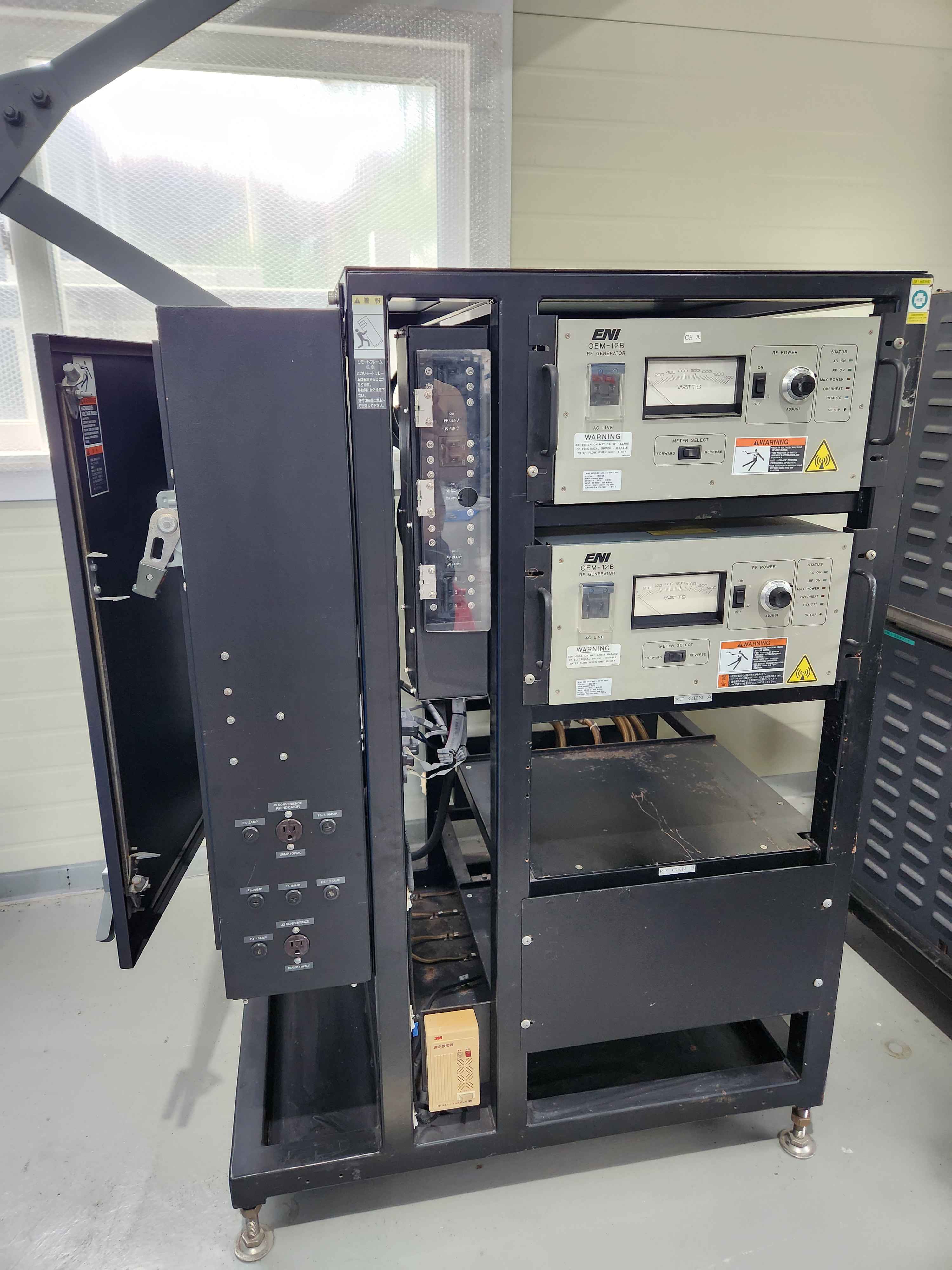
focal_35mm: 23
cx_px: 476
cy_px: 635
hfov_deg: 58.9
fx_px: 843
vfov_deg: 73.9
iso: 250
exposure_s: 1/120
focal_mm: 5.4
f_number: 1.8
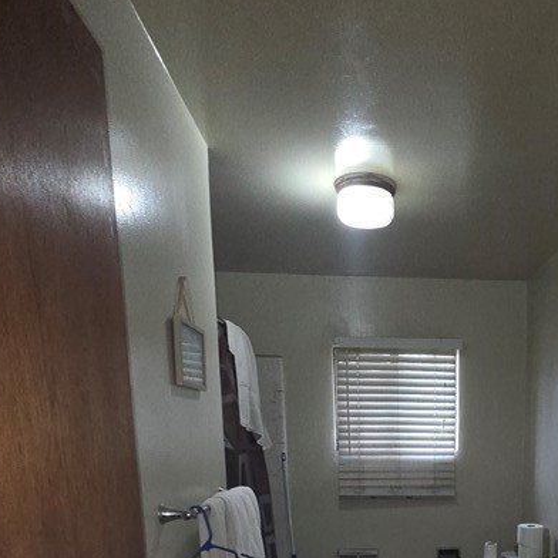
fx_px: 547
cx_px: 434
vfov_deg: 46.5
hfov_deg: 51.2
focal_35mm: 30
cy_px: 539
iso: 320
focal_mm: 2.2
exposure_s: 1/60
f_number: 2.2
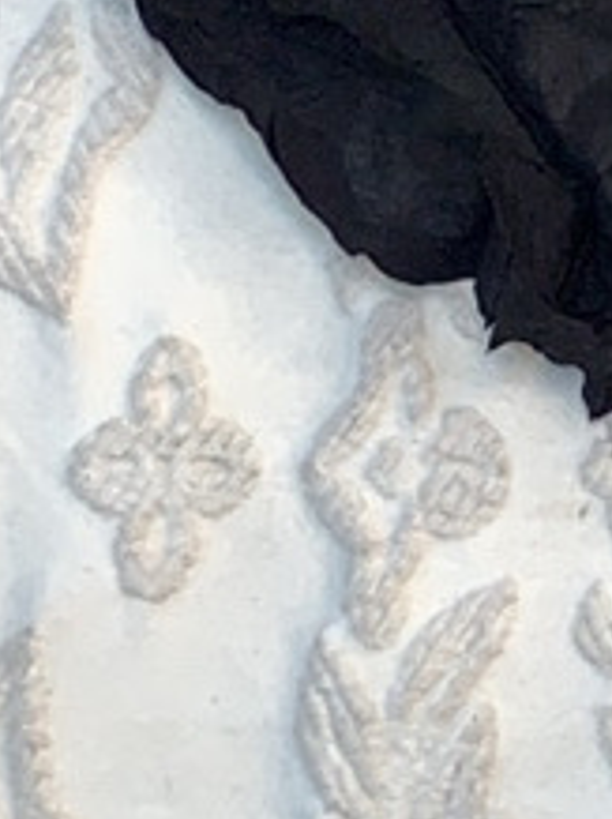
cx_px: 822
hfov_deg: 11.2
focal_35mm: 129
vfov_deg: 14.8
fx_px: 3047
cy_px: -177
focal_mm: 4.25
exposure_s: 1/100
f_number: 1.8
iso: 40
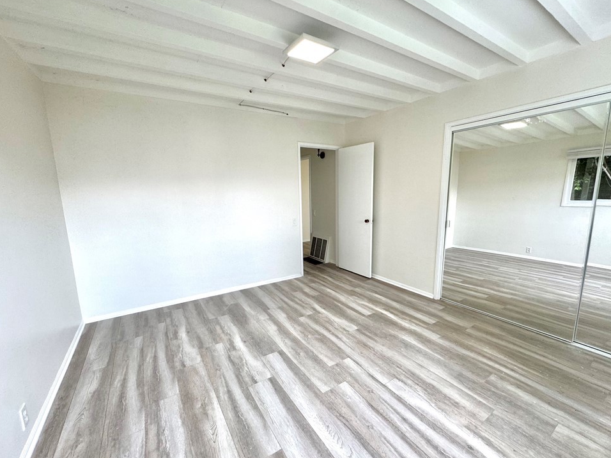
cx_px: 324
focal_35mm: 15
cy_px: 236
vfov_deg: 81.7
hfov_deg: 98.1
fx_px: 265
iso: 125
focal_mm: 2.22
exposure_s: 1/120
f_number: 2.2
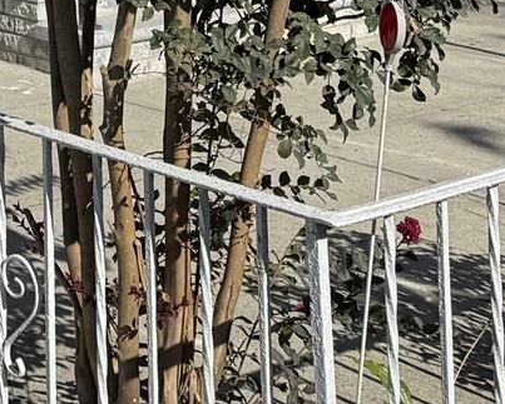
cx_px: -243
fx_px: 1780
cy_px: -515
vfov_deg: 11.2
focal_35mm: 119
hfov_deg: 15.0
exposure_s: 1/7353
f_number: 1.78
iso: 80
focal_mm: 6.76
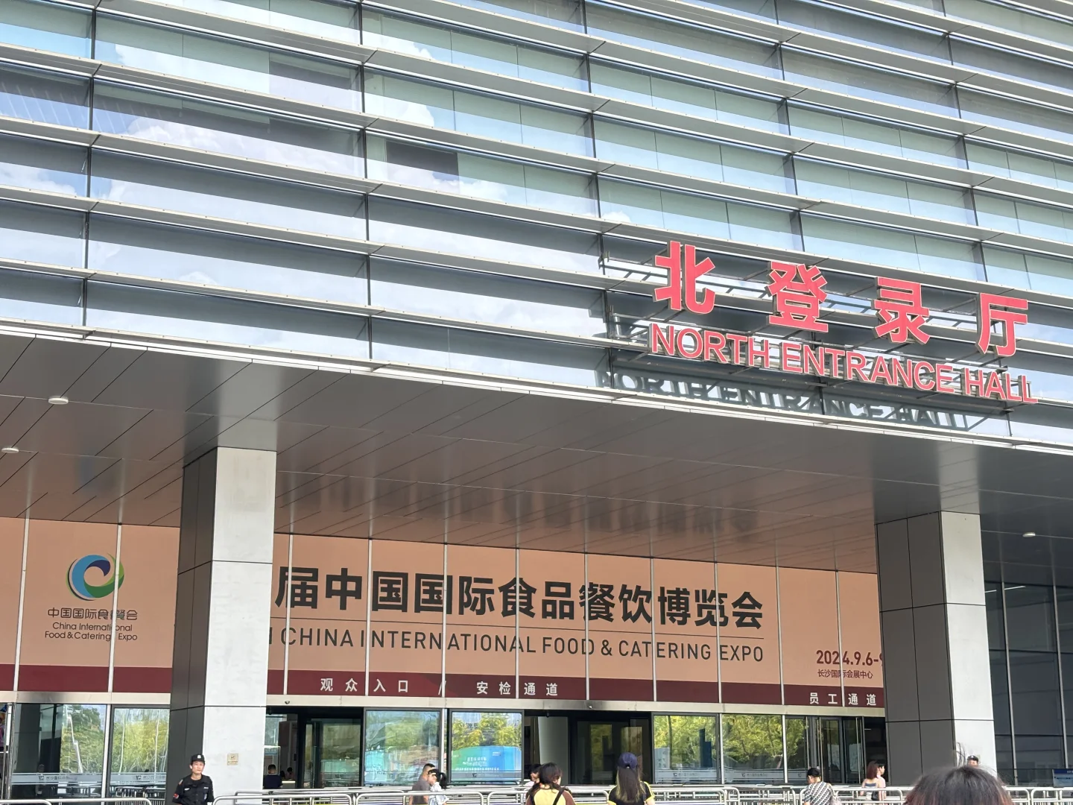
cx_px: 536
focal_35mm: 52
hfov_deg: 36.8
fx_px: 1612
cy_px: 402
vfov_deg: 28.0
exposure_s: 1/316
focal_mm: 5.96
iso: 32
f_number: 1.6
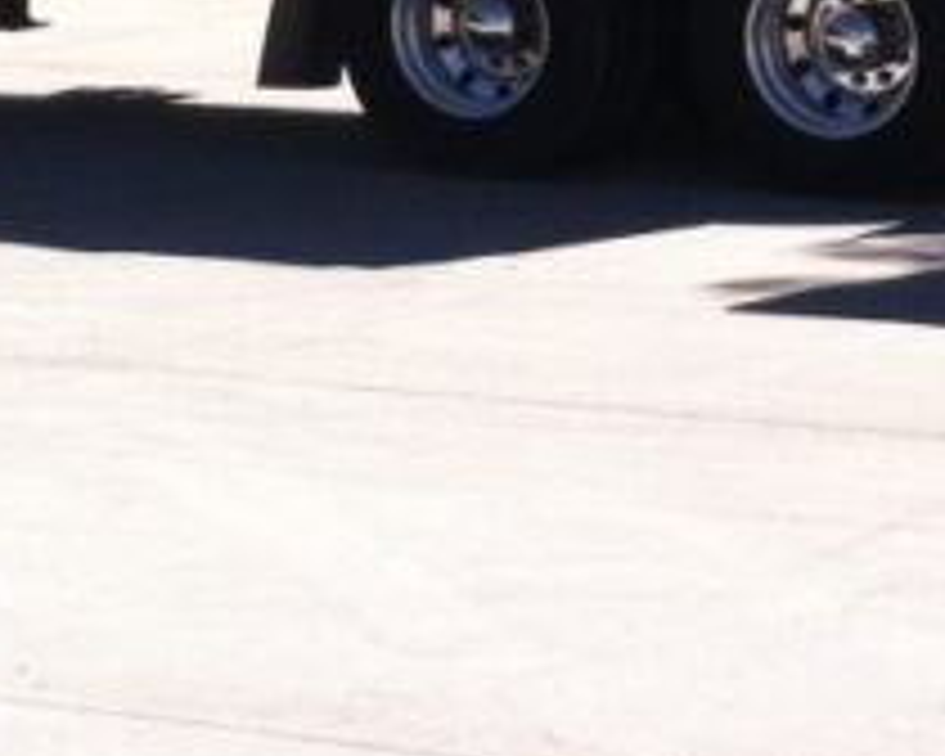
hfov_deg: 11.6
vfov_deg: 9.0
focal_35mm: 166
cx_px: 302
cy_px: -551
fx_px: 4643
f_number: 2.8
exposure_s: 1/1111
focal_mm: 3.85
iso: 80
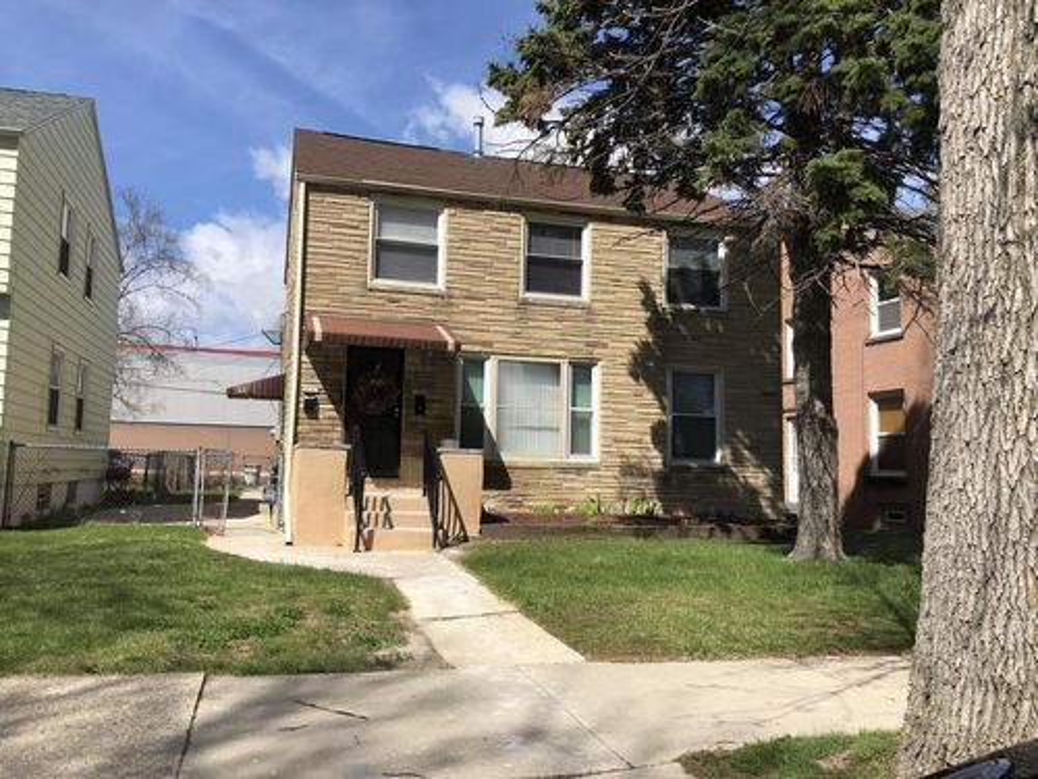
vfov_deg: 49.7
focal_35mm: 28
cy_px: 390
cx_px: 519
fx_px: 840
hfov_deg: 63.4
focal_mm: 3.99
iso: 20
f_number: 1.8
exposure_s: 1/2024
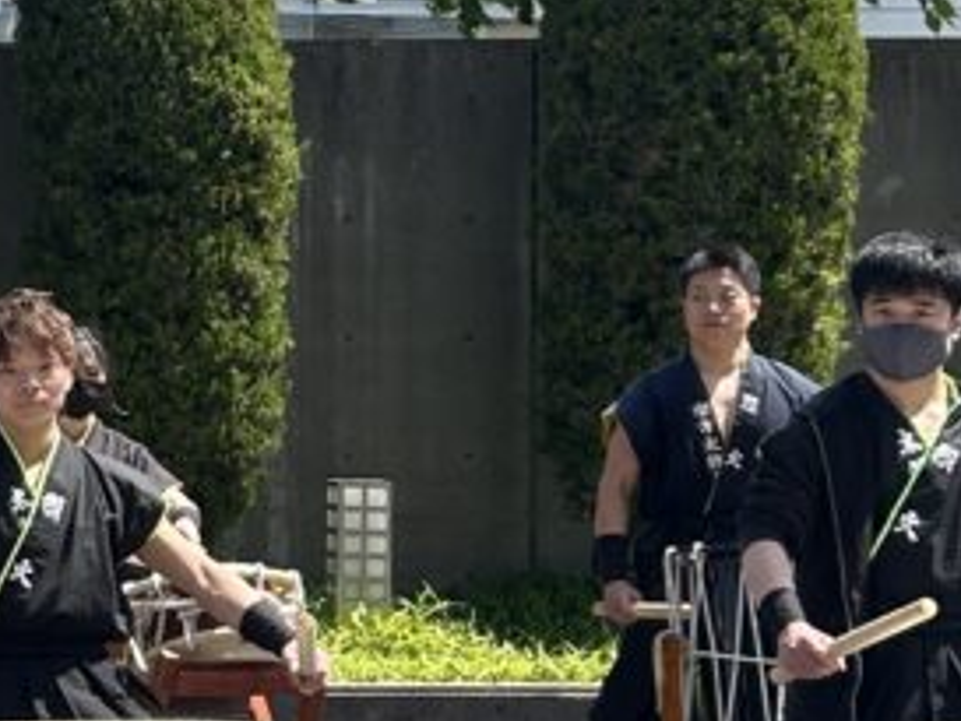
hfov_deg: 15.0
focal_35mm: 122
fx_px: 3388
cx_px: -489
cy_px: 369
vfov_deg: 12.2
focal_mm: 5.7
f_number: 1.5
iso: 50
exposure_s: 1/1779
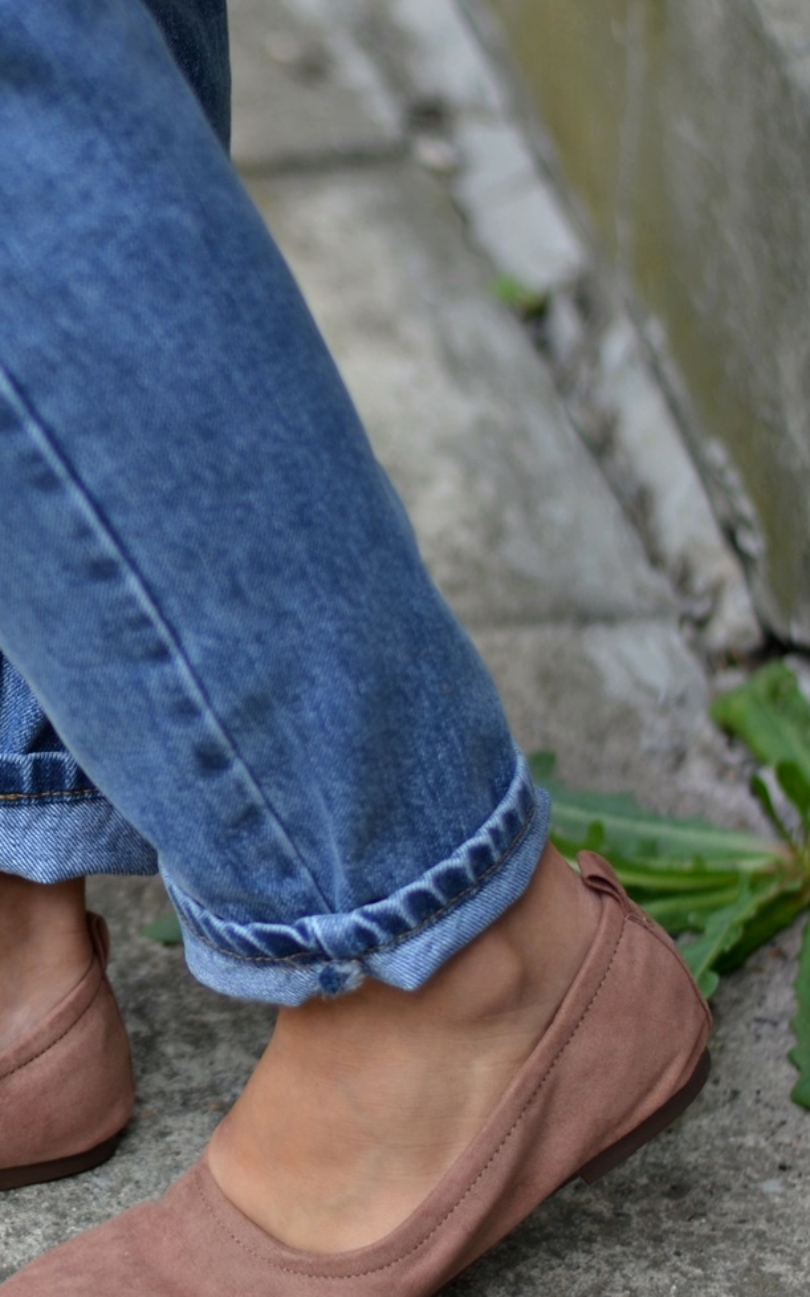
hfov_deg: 8.3
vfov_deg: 13.4
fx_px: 5512
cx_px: -182
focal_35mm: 156
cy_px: 627
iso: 100
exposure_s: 1/640
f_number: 1.8
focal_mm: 50
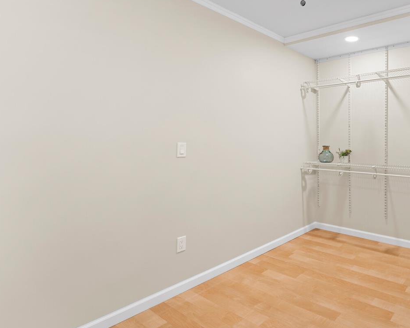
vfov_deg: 65.5
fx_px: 255
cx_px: 325
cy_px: 157
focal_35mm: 21
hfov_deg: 70.3
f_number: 7.1
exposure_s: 1/2
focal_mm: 14
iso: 320
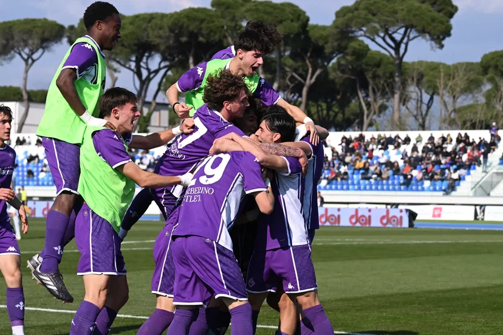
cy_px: 168
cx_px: 252
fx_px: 1466
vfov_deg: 13.0
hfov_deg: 19.5
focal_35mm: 105
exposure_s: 1/1600
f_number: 4.5
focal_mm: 70
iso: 160
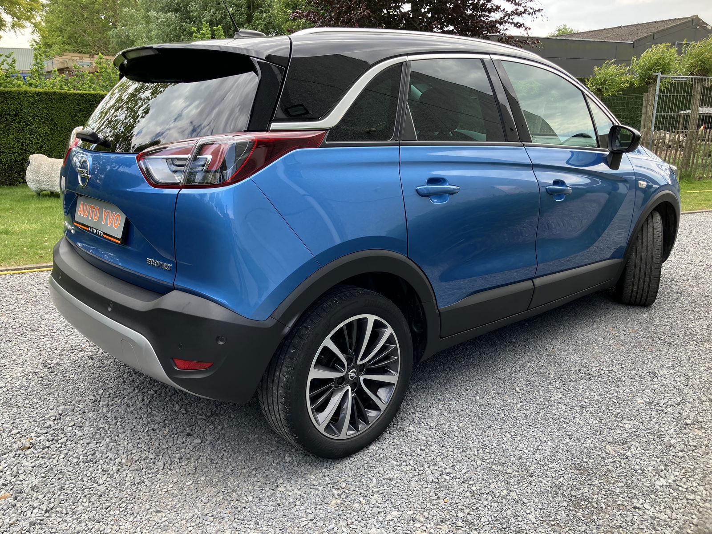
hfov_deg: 63.4
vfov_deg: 49.7
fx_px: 576
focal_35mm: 28
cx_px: 356
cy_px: 267
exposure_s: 1/228
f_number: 1.8
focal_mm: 3.99
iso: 25
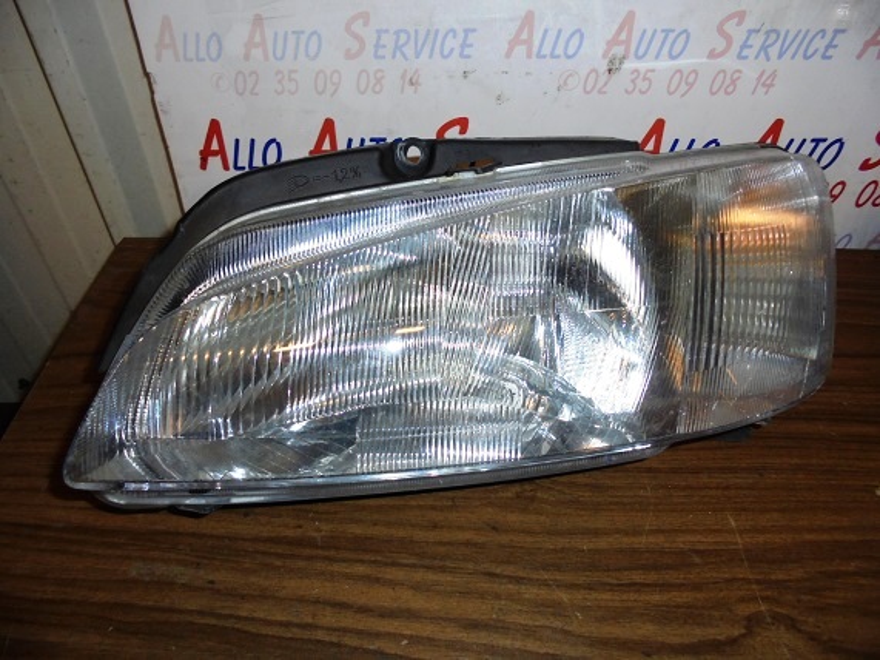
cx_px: 440
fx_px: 661
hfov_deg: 67.3
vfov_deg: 53.0
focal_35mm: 26
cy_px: 330
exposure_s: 1/30
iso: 160
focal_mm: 4.6
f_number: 3.5
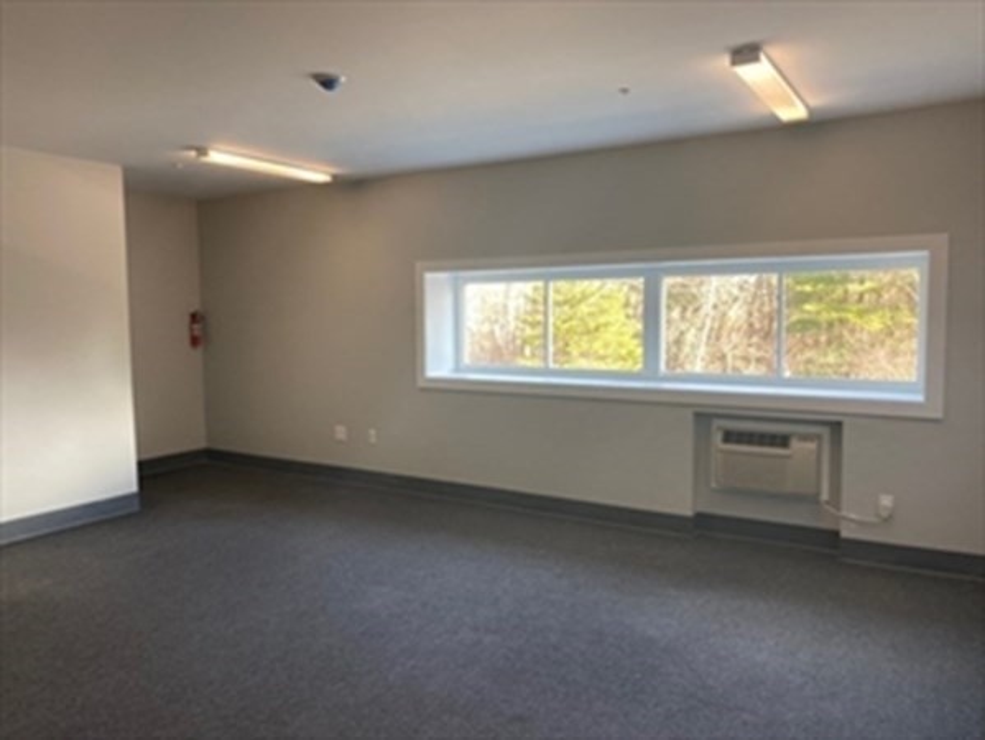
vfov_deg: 53.1
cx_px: 492
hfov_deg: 67.3
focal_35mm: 26
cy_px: 370
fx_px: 740
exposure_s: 1/120
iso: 125
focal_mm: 4.25
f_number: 1.8
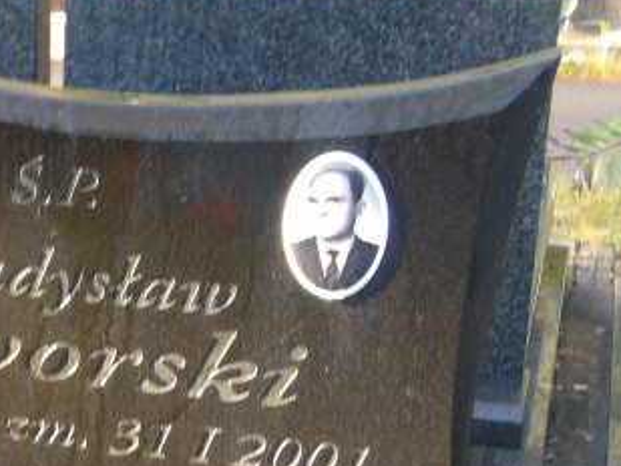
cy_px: 396
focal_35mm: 87
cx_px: 10
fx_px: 1561
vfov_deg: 16.8
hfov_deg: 21.7
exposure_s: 1/30
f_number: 3.7
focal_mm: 7.6
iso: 108
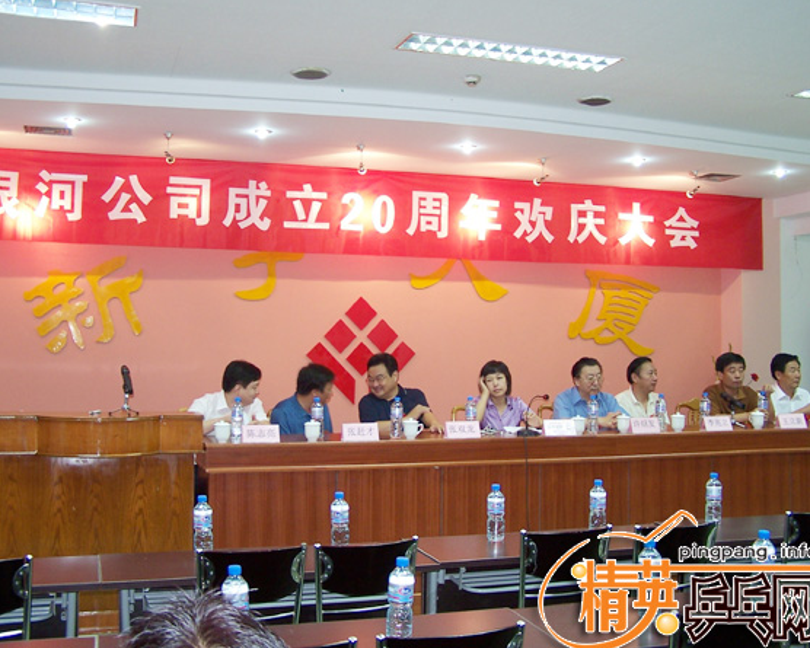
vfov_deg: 37.3
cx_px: 401
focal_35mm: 40
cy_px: 323
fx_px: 959
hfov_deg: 45.8
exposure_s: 1/10
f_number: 2.8
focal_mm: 6.3
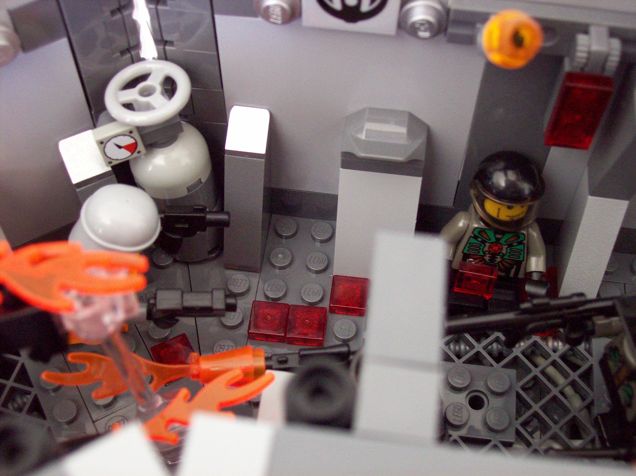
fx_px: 827
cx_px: 318
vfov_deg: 32.2
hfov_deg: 42.1
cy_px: 238
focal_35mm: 45
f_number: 3
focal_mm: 7.6
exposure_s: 1/8
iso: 160
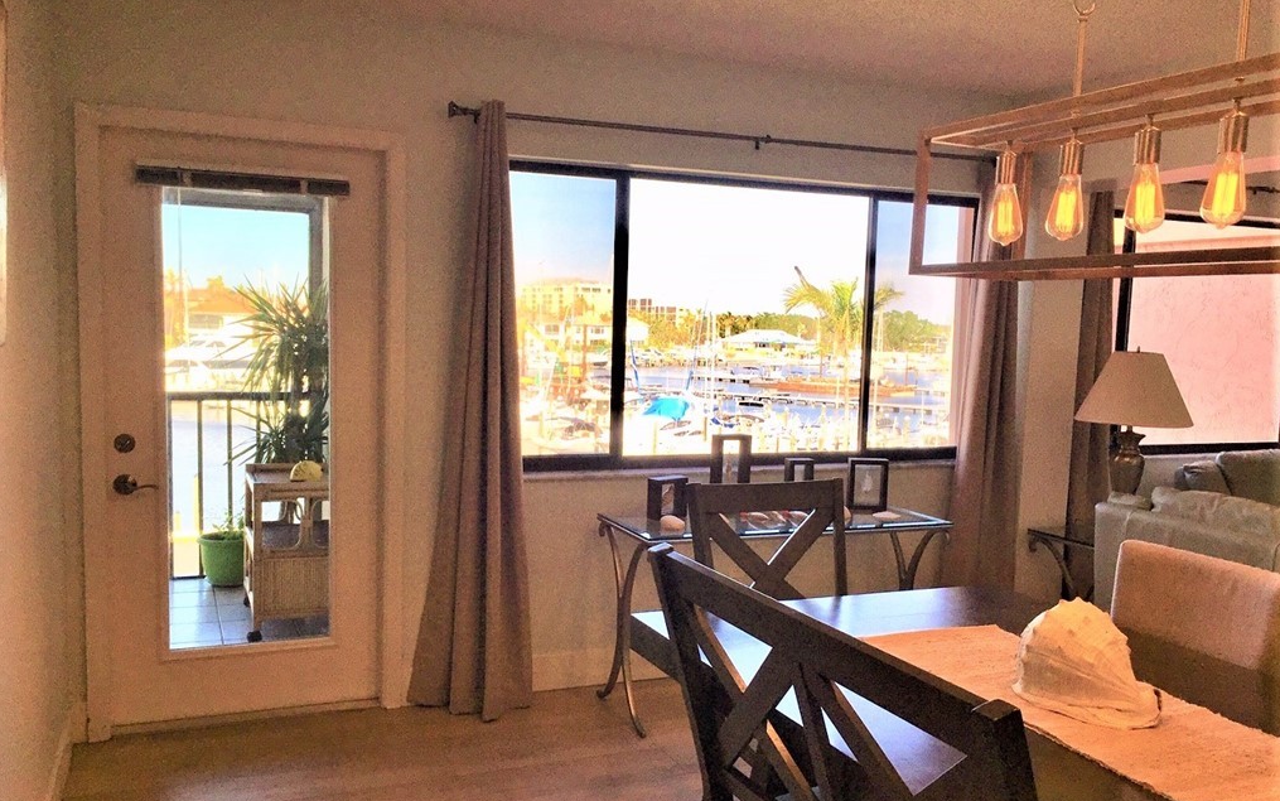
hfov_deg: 61.2
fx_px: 1082
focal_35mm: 31
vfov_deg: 40.6
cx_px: 638
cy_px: 443
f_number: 2.2
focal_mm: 4.15
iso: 32
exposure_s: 1/384
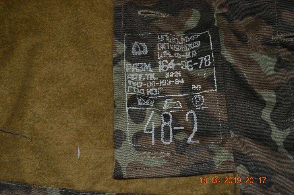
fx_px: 551
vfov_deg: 20.1
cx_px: 147
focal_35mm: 68
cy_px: 98
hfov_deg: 29.9
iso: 3200
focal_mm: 45
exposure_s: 1/60
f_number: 5.3
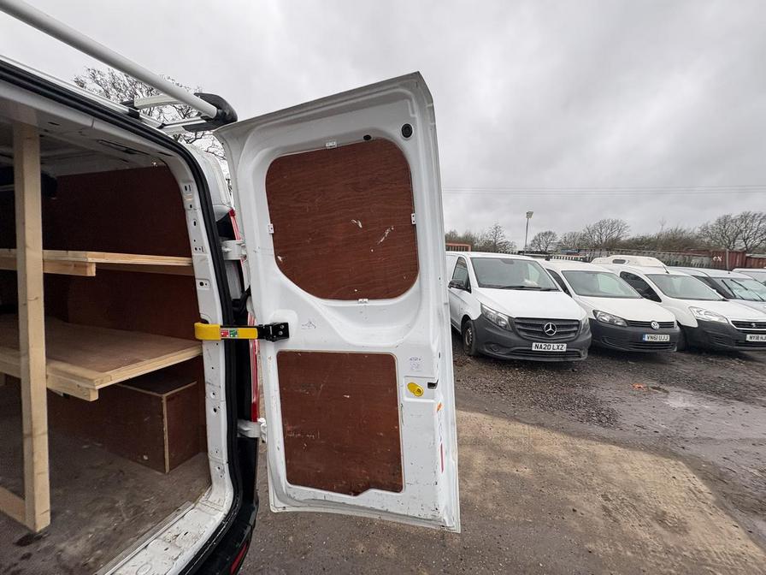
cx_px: 383
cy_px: 288
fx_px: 310
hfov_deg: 102.1
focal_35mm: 14
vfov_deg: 85.7
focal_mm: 2.22
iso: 40
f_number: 2.2
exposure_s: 1/99
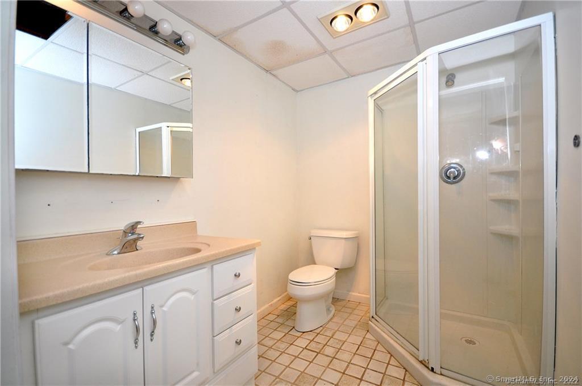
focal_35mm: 15
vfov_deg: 77.1
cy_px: 193
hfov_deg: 100.5
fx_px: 242
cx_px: 291
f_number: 4
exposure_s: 1/200
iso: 500
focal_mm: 10
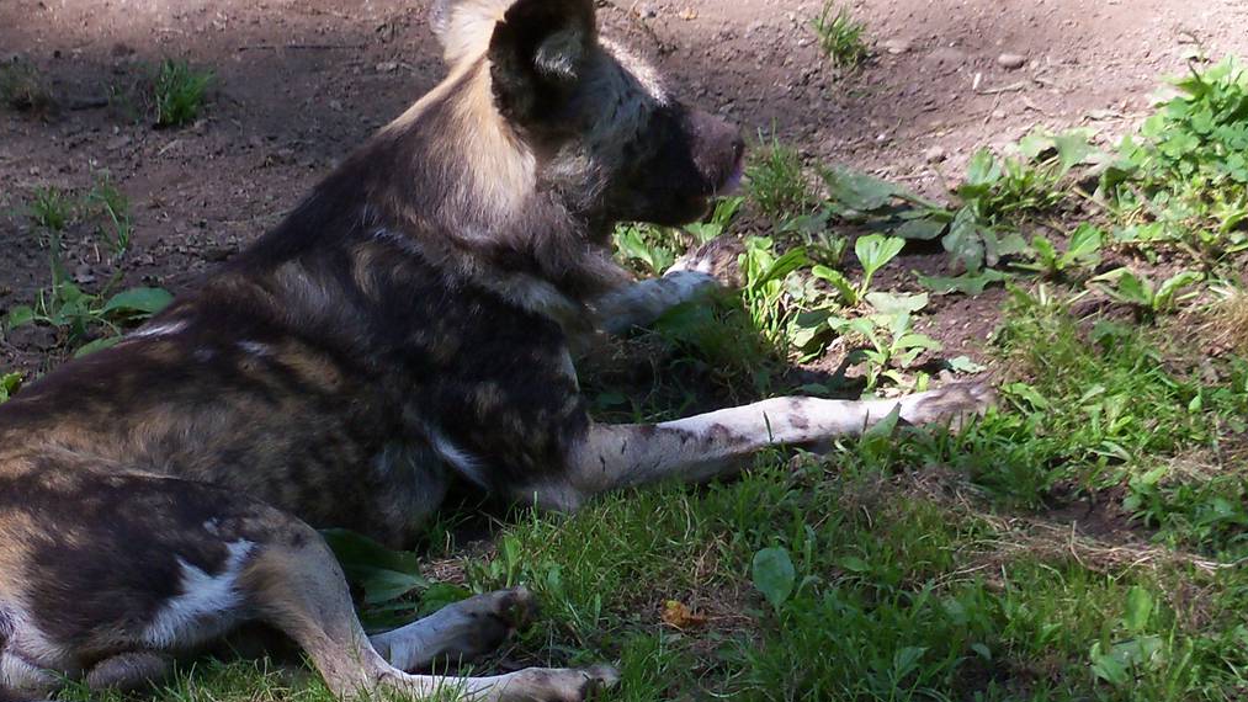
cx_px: 444
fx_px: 19923
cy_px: 482
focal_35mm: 602
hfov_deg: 3.6
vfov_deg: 2.0
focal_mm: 62
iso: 100
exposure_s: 1/125
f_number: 4.8
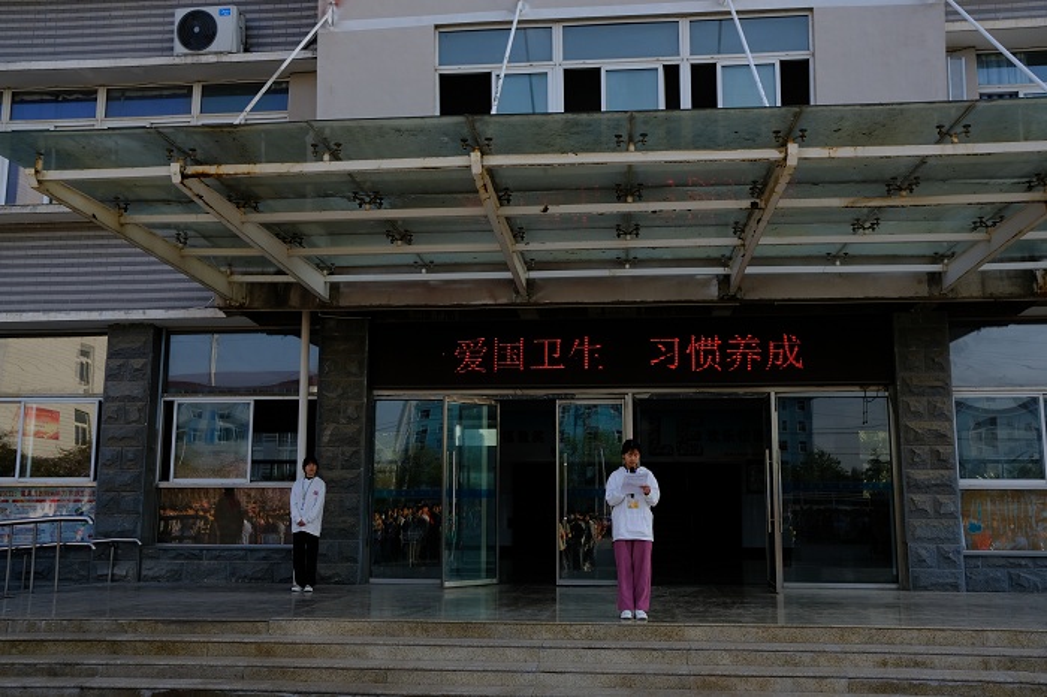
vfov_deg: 37.8
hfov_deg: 54.5
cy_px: 348
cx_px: 524
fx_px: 1017
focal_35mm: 35
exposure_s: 1/320
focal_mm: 23
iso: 200
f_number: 5.6
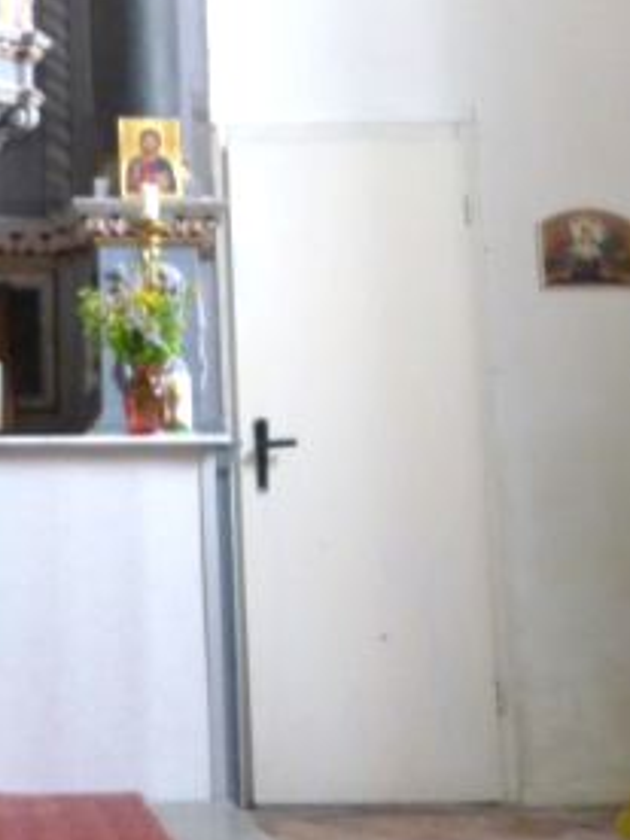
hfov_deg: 17.6
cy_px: 21
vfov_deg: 23.5
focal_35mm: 80
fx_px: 1941
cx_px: -114
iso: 400
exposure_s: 1/13
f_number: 2.8
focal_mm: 5.5
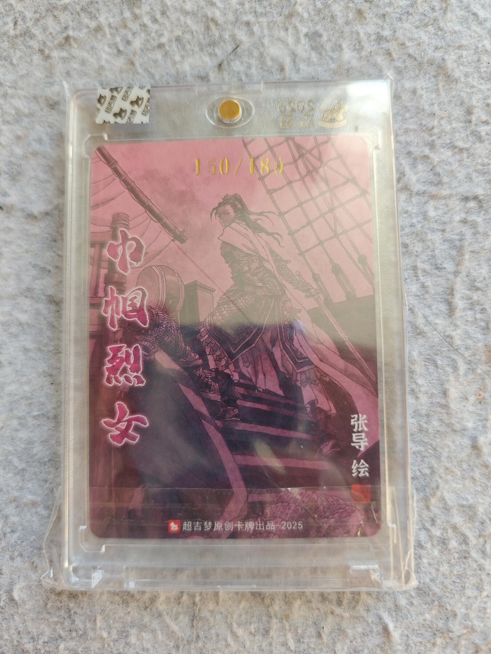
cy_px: 327
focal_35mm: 23
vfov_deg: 73.9
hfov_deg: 58.9
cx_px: 246
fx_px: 435
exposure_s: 1/100
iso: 80
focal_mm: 6.55
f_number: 1.6
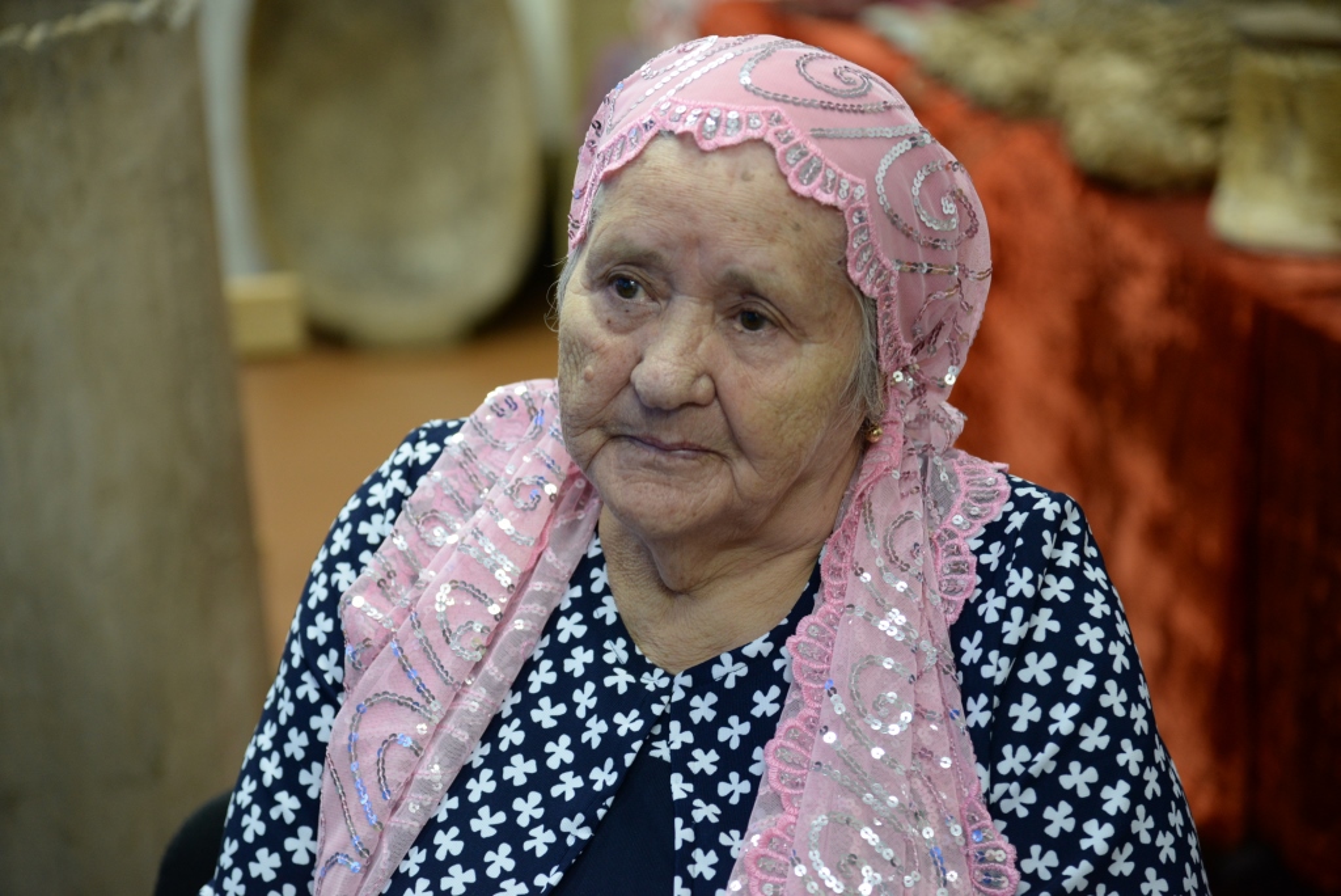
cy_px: 448
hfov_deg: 17.1
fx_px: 4472
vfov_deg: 11.4
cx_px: 670
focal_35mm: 120
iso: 1250
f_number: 4
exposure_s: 1/50
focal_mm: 120
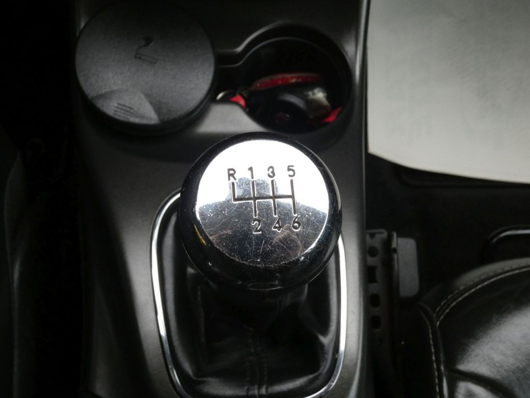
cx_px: 265
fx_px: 536
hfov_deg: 52.6
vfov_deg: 40.7
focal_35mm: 35
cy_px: 199
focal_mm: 6.2
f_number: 5.6
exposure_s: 1/80
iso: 500
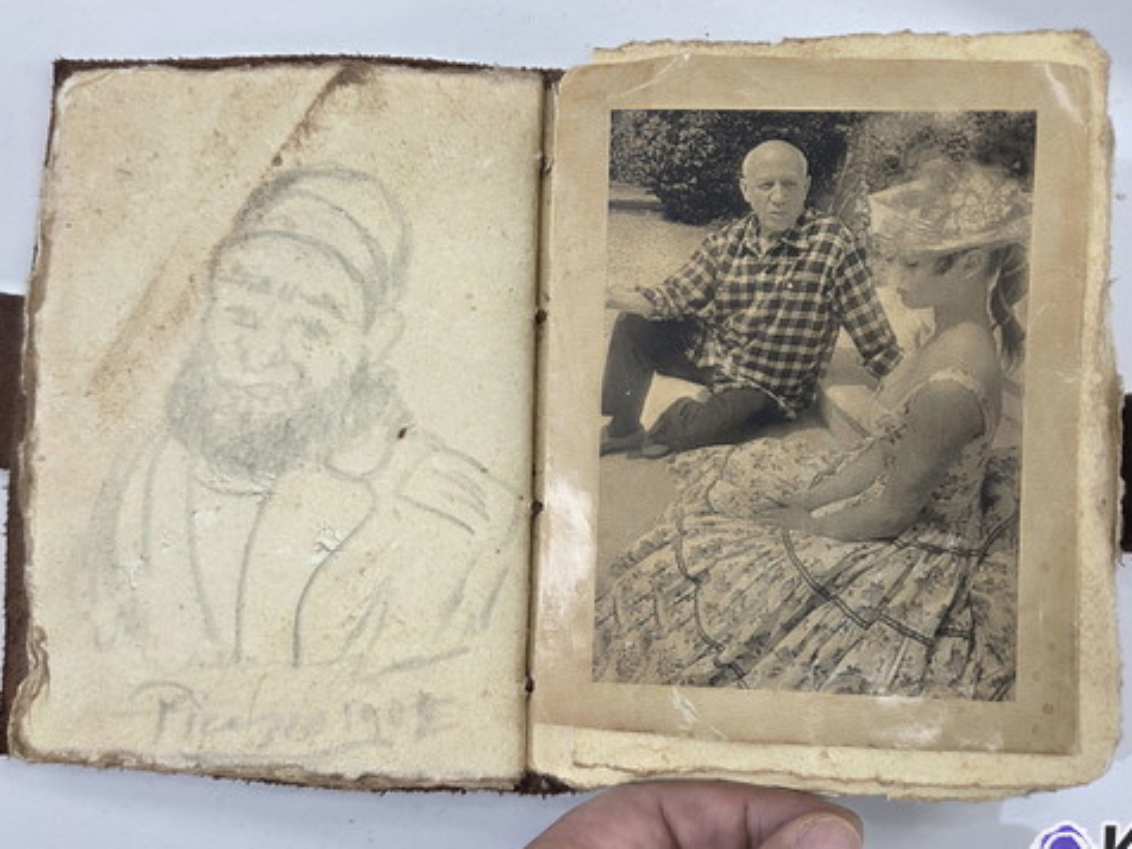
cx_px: 568
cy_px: 400
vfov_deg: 48.2
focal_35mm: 29
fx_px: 948
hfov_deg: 61.7
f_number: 1.8
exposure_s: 1/120
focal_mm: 5.4
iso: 80
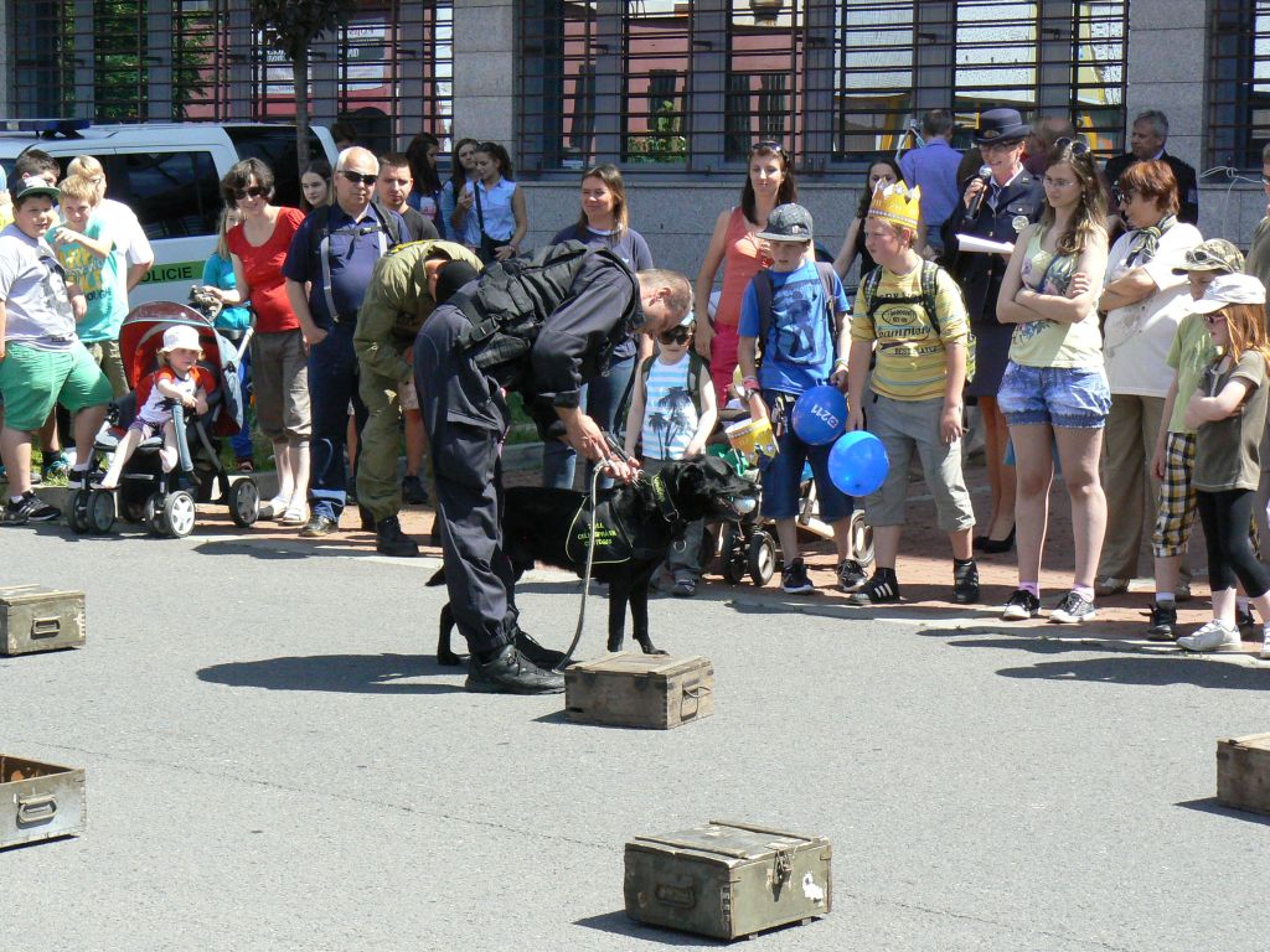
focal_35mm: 93
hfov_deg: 21.1
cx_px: 635
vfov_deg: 15.9
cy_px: 476
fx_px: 3412
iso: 200
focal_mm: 15.5
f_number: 7.1
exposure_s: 1/500
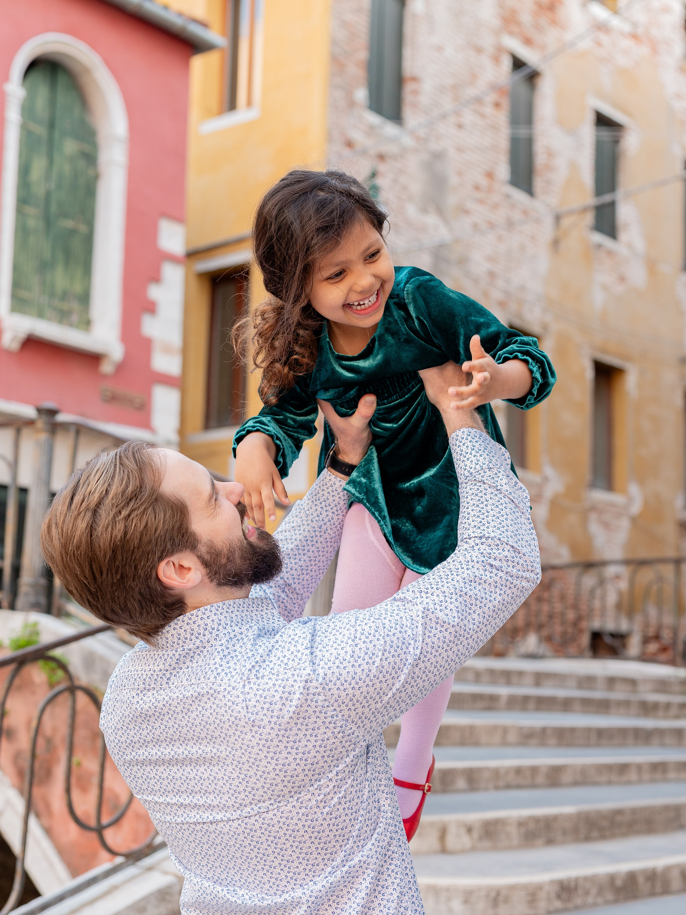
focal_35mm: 55
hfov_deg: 26.6
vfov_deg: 34.9
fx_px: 1453
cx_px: 344
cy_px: 498
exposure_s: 1/250
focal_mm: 50
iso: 500
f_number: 4
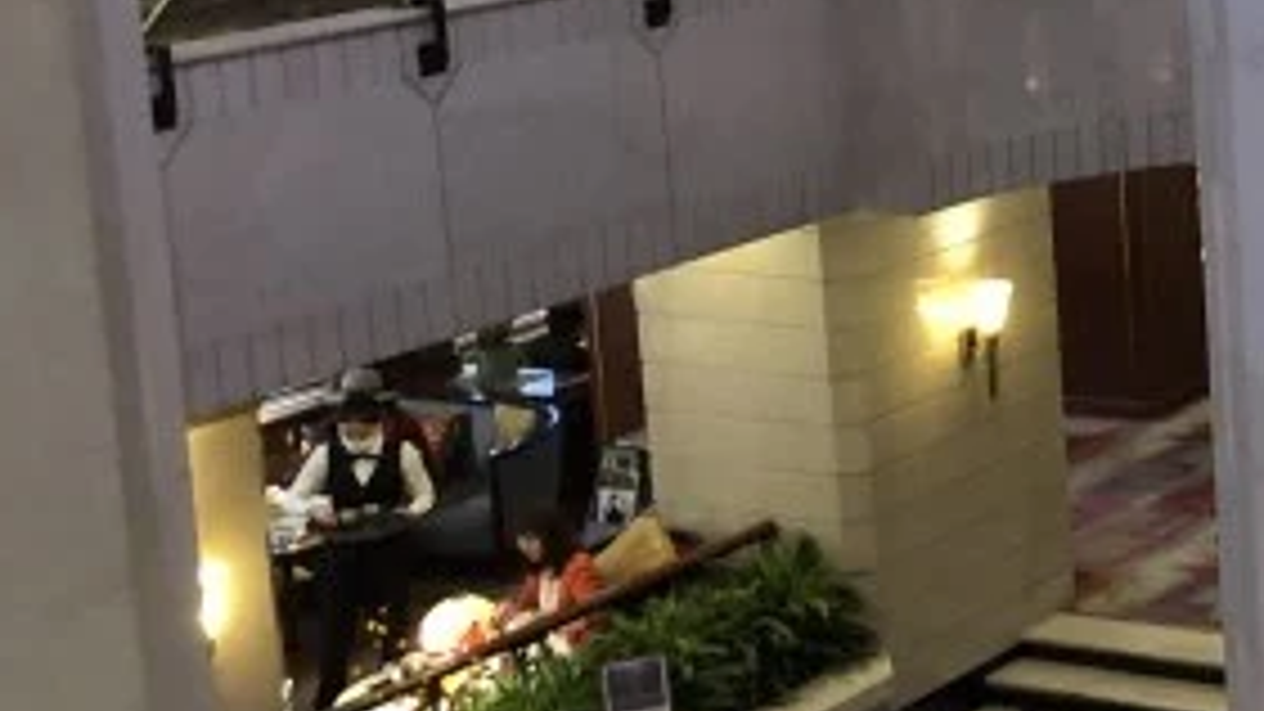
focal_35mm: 87
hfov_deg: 21.4
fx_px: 2916
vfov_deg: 13.7
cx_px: 1777
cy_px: 9
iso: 100
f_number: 1.8
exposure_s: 1/6
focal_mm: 4
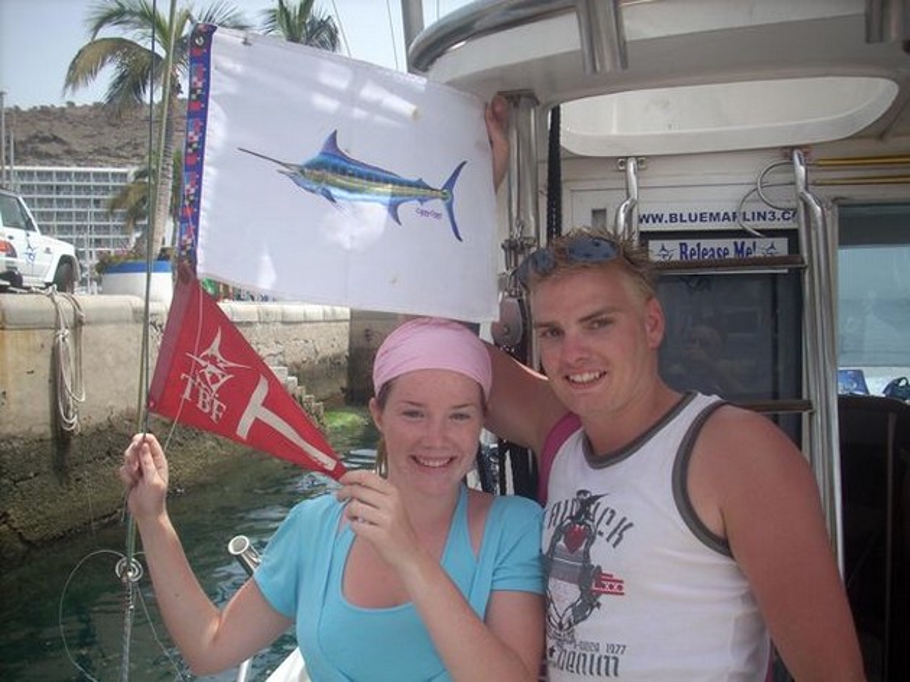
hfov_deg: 50.2
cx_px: 455
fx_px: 972
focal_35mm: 37
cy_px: 341
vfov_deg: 38.6
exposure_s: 1/169
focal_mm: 6.2
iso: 64
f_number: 5.6
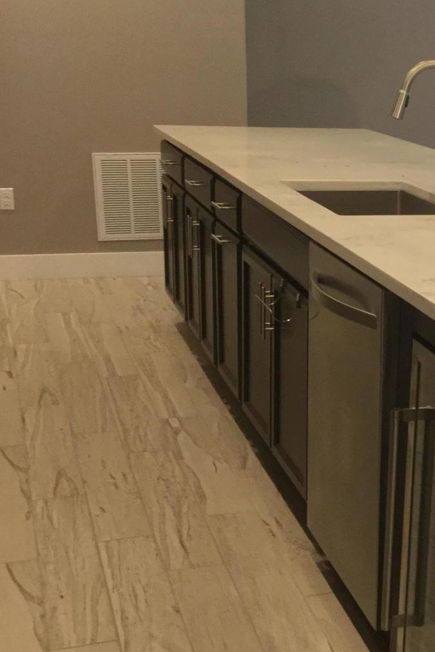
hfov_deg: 20.6
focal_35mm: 64
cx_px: 432
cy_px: 378
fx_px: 1160
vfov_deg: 31.4
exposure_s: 1/30
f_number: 2.4
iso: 125
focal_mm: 3.3
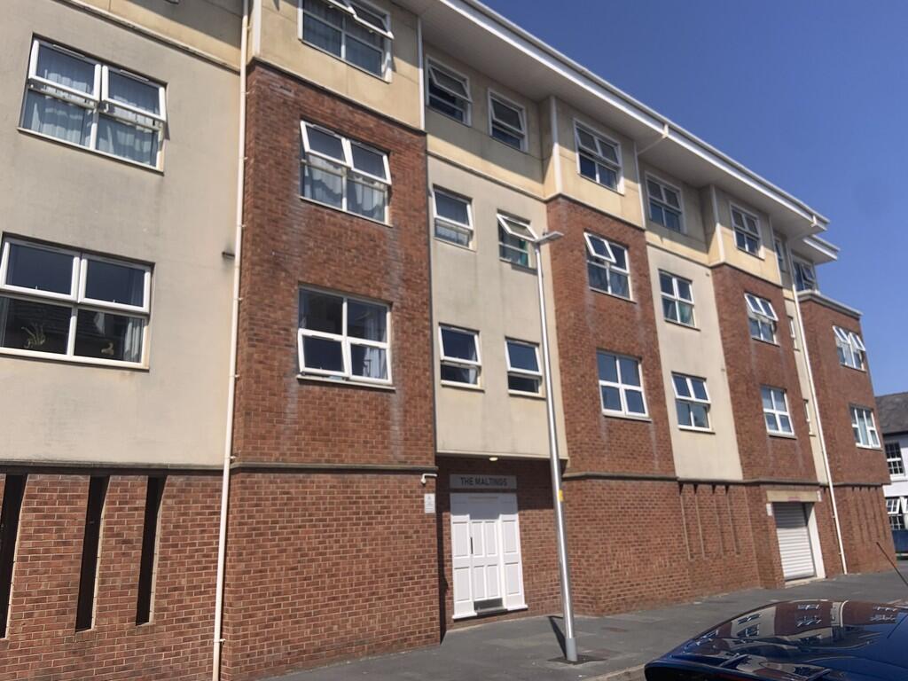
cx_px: 454
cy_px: 340
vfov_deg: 53.1
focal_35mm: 26
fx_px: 682
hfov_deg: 67.3
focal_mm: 4.25
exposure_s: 1/3086
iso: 25
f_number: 1.8
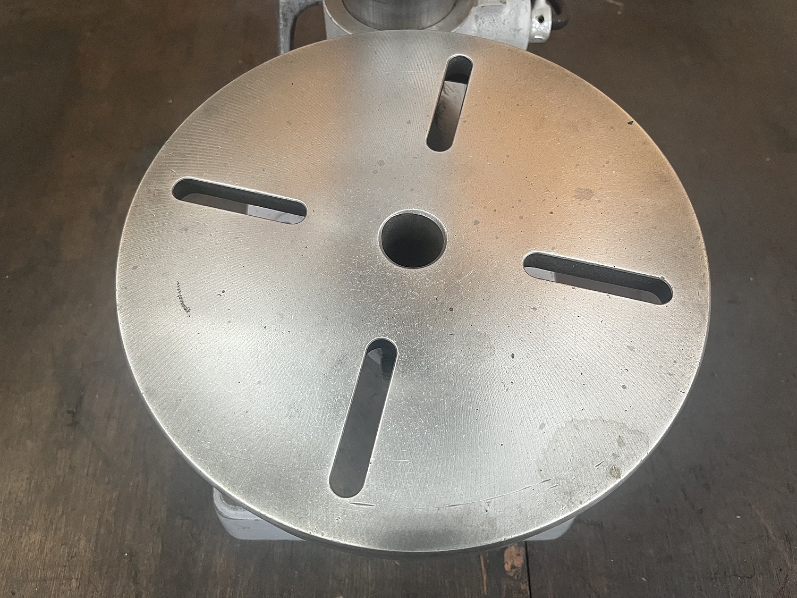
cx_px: 398
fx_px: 599
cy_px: 299
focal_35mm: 26
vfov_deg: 53.1
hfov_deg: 67.3
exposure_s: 1/88
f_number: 1.6
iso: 125
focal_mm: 5.1
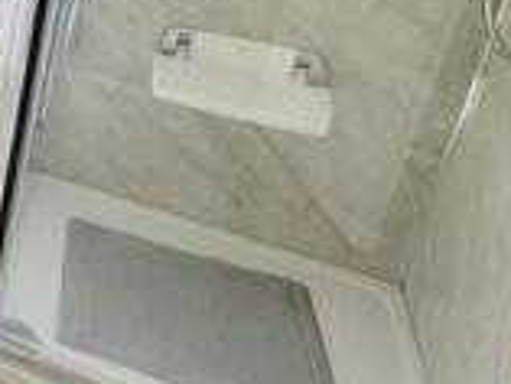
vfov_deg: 25.9
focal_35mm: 52
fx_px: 768
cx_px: -384
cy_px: -41
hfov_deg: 22.8
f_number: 2.2
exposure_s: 1/227
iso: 40
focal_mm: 2.22
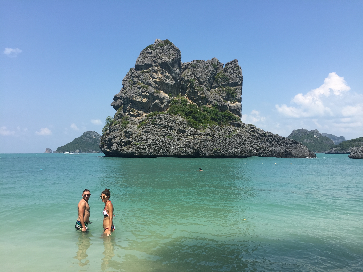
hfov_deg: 61.7
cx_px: 182
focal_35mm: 29
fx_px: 304
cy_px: 136
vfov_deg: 48.2
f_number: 2.2
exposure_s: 1/2083
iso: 32
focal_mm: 4.15
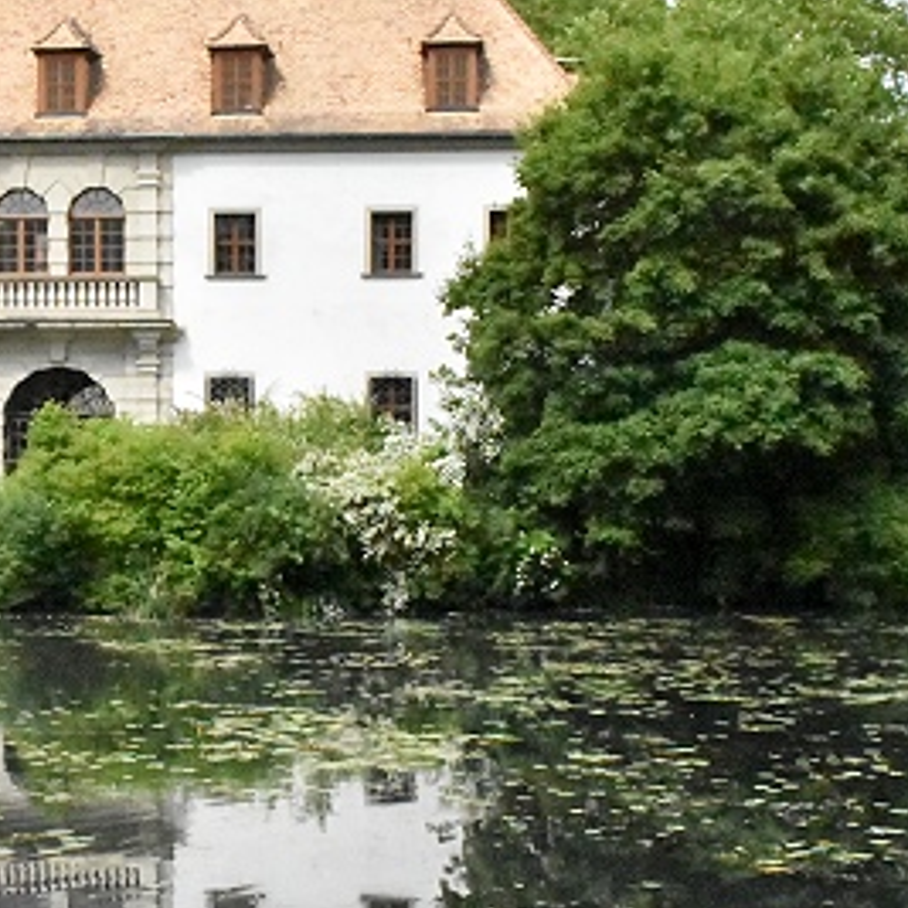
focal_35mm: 86
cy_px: 561
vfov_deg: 20.1
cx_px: 163
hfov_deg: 19.9
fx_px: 2552
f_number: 14
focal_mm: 30
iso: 14400
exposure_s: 1/8000
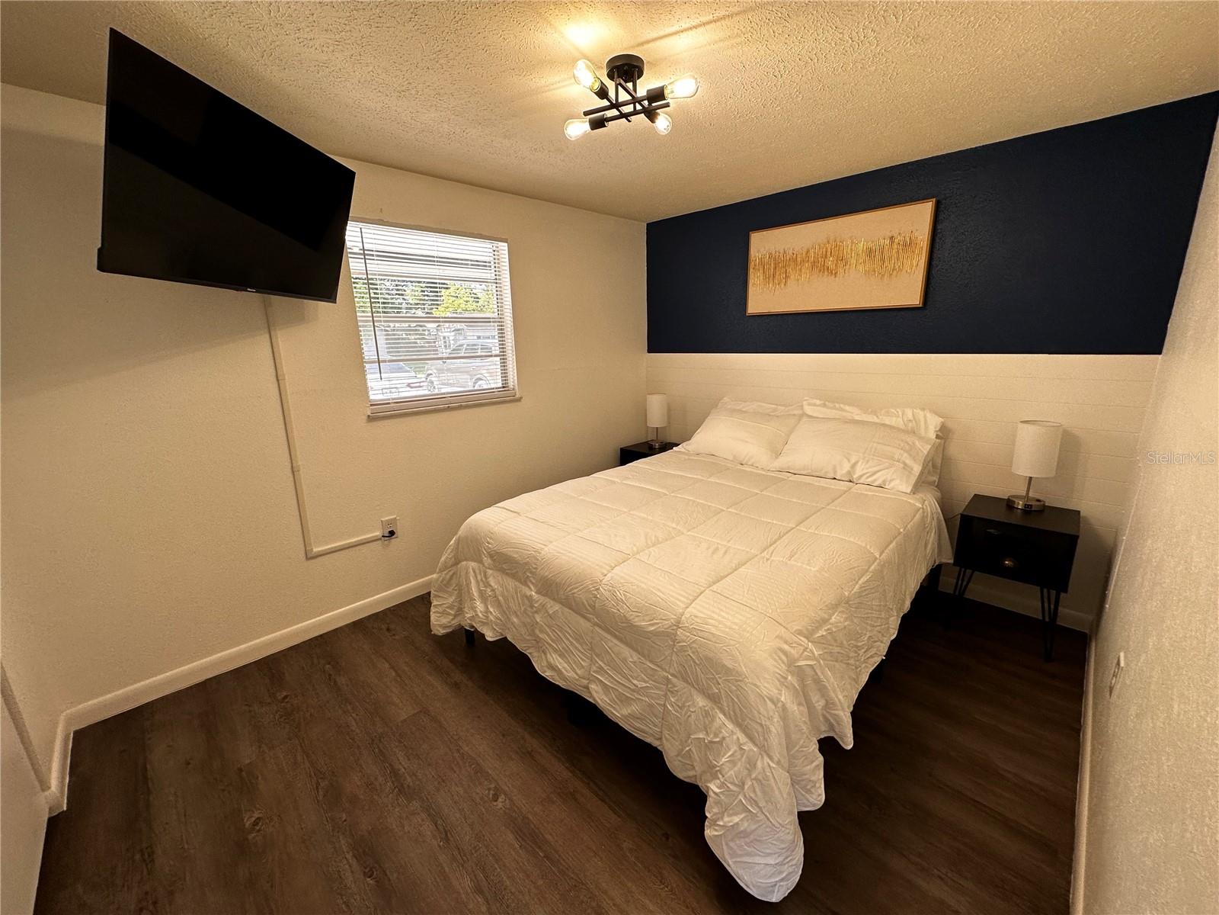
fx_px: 493
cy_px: 458
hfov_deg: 102.1
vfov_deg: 85.7
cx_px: 610
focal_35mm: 14
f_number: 2.2
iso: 64
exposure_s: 1/99
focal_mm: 2.22
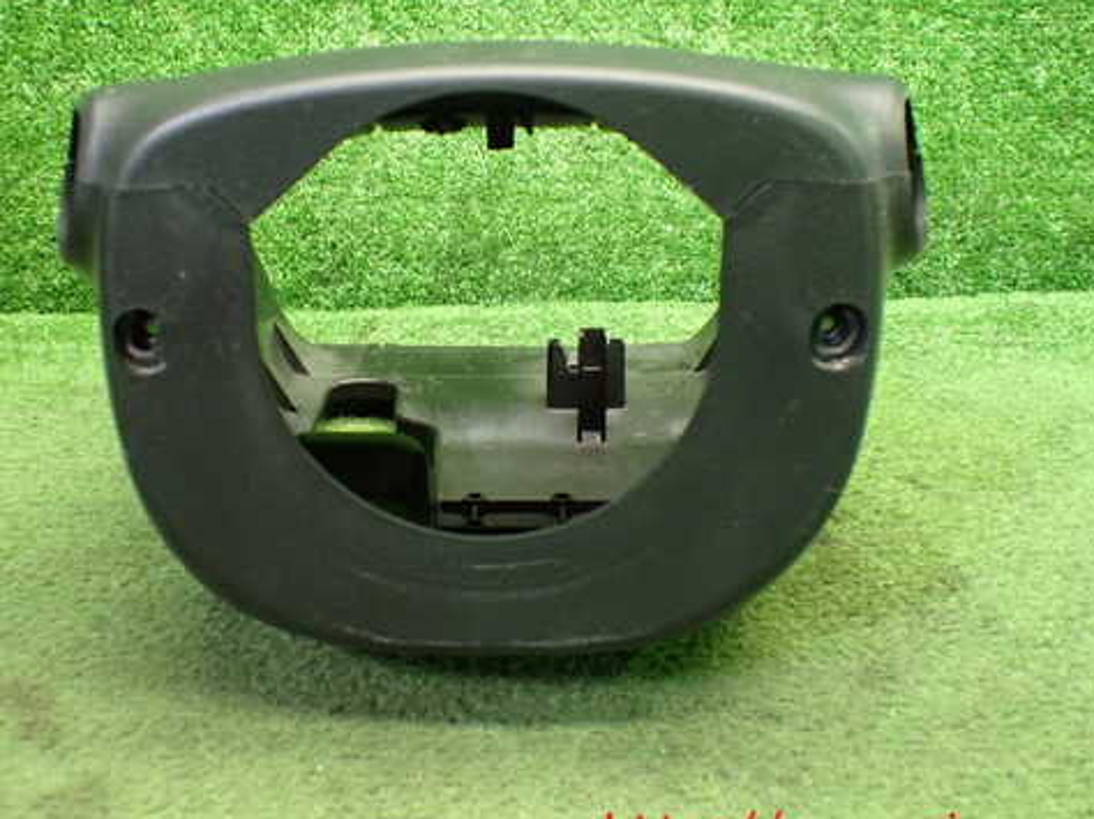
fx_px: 1200
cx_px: 434
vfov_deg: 37.6
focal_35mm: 38
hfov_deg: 48.7
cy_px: 346
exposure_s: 1/50
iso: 800
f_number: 2.3
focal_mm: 5.4
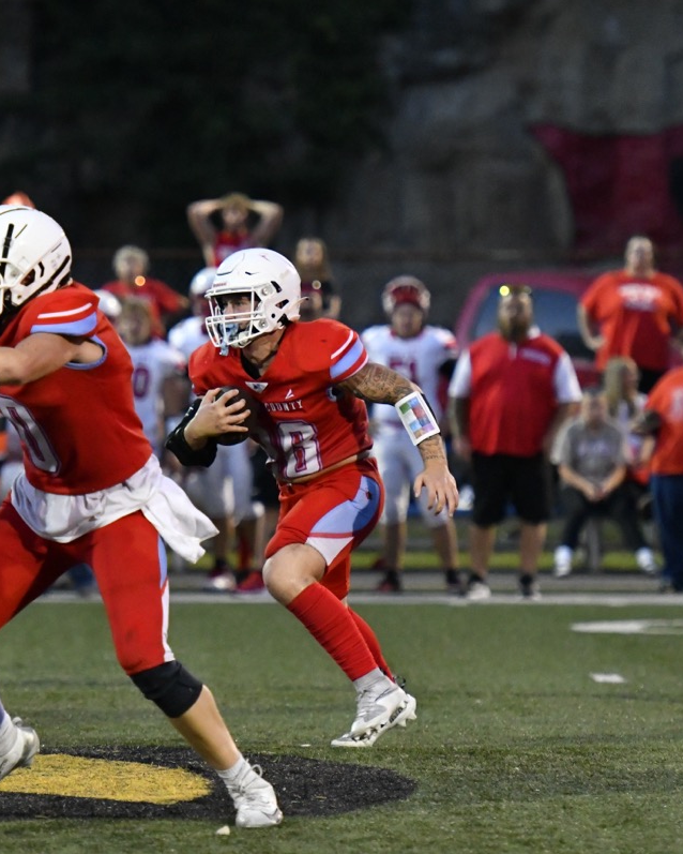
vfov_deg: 5.5
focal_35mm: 350
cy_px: 426
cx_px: 259
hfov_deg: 4.4
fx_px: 8833
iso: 6400
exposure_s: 1/1250
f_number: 2.8
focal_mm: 165
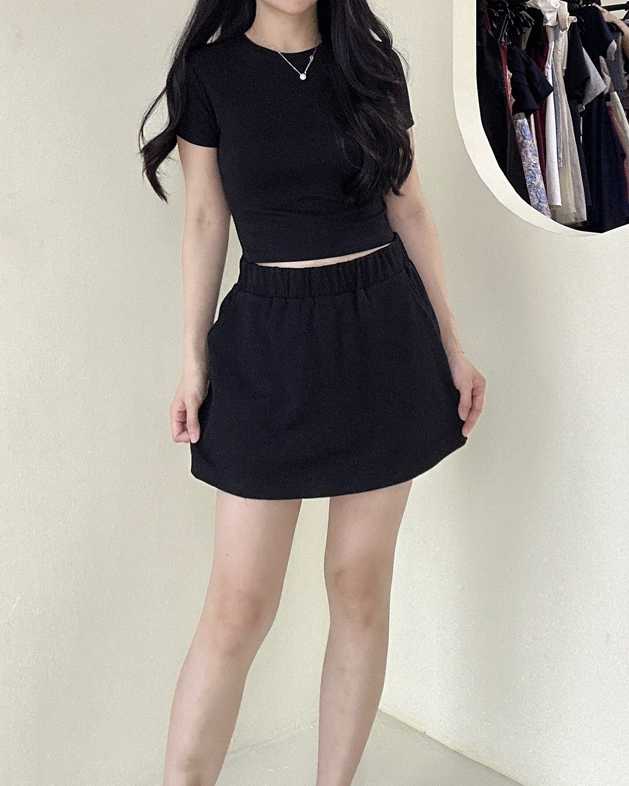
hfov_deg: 42.2
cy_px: 379
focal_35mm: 35
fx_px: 814
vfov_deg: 51.5
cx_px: 303
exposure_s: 1/60
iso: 160
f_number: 1.9
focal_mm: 2.69
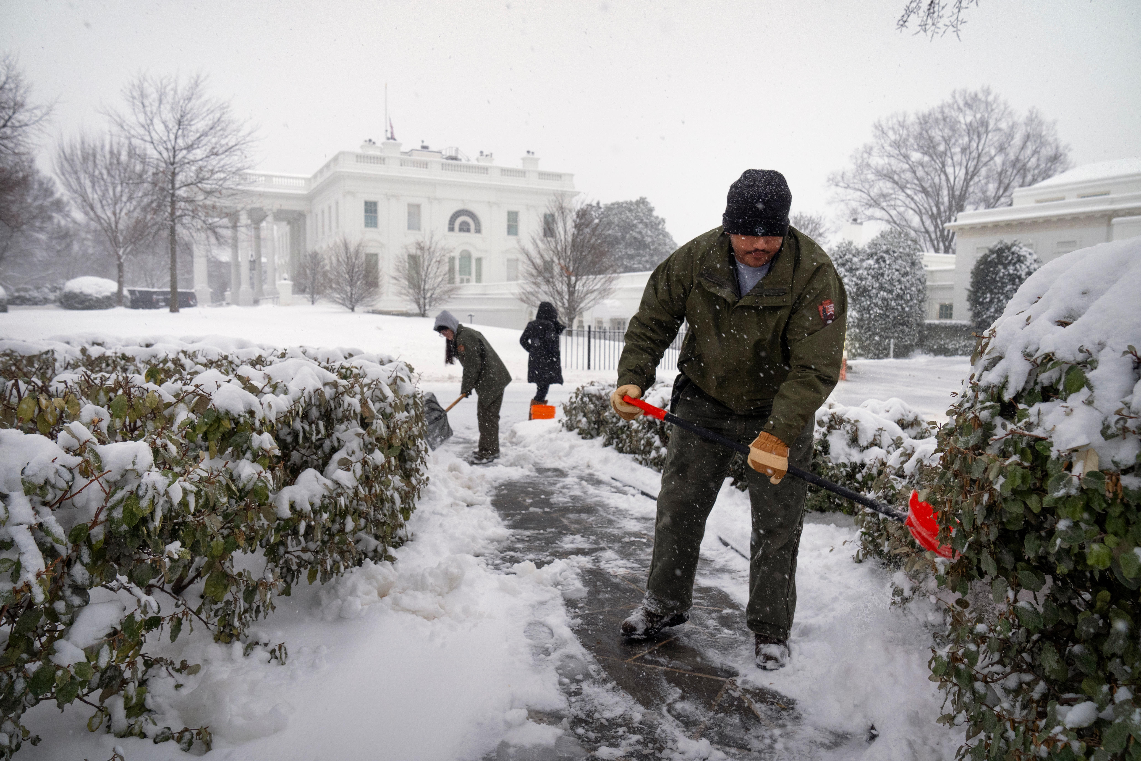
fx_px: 761
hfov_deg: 73.7
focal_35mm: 24
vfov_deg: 53.1
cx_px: 570
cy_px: 380
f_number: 5
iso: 1000
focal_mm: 24
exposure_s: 1/500
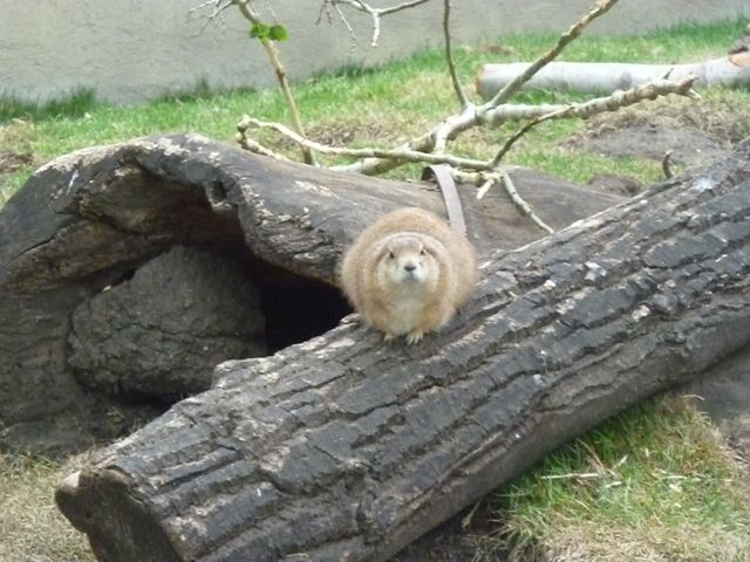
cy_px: 281
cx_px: 375
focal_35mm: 200
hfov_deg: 9.9
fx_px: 4333
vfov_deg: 7.4
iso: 1600
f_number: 5.9
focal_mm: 36
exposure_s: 1/250
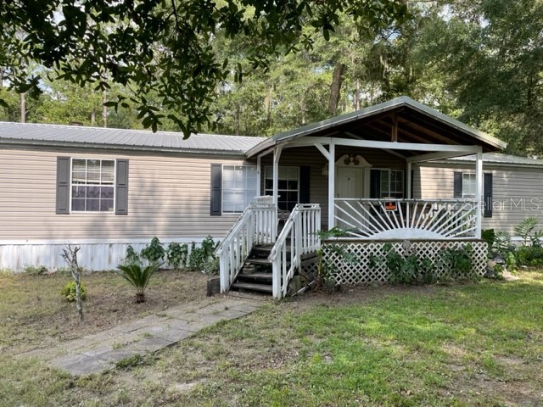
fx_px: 408
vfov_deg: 53.1
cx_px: 272
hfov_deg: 67.3
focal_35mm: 26
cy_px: 204
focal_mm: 4.2
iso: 32
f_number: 1.6
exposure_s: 1/662
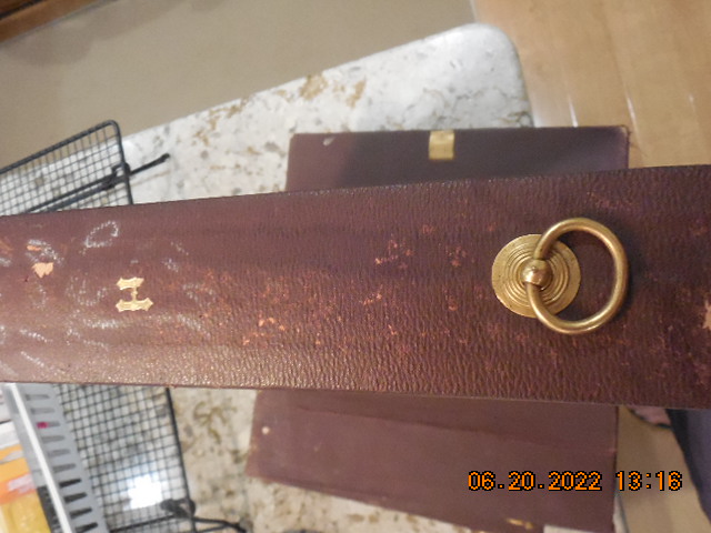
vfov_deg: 48.2
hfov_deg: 61.7
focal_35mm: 29
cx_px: 356
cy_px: 266
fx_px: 596
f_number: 4
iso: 1600
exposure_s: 1/40
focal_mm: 5.2
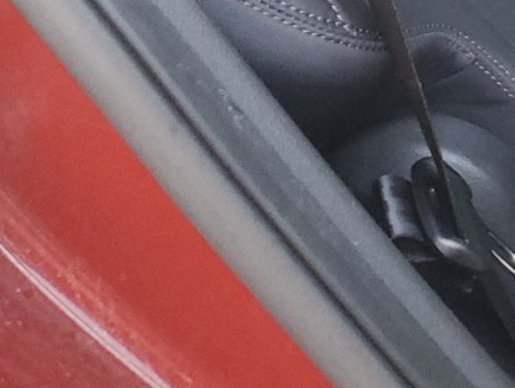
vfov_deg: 11.9
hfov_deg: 14.2
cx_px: 1074
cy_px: -363
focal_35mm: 112
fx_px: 1668
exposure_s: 1/60.2
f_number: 1.5
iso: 119
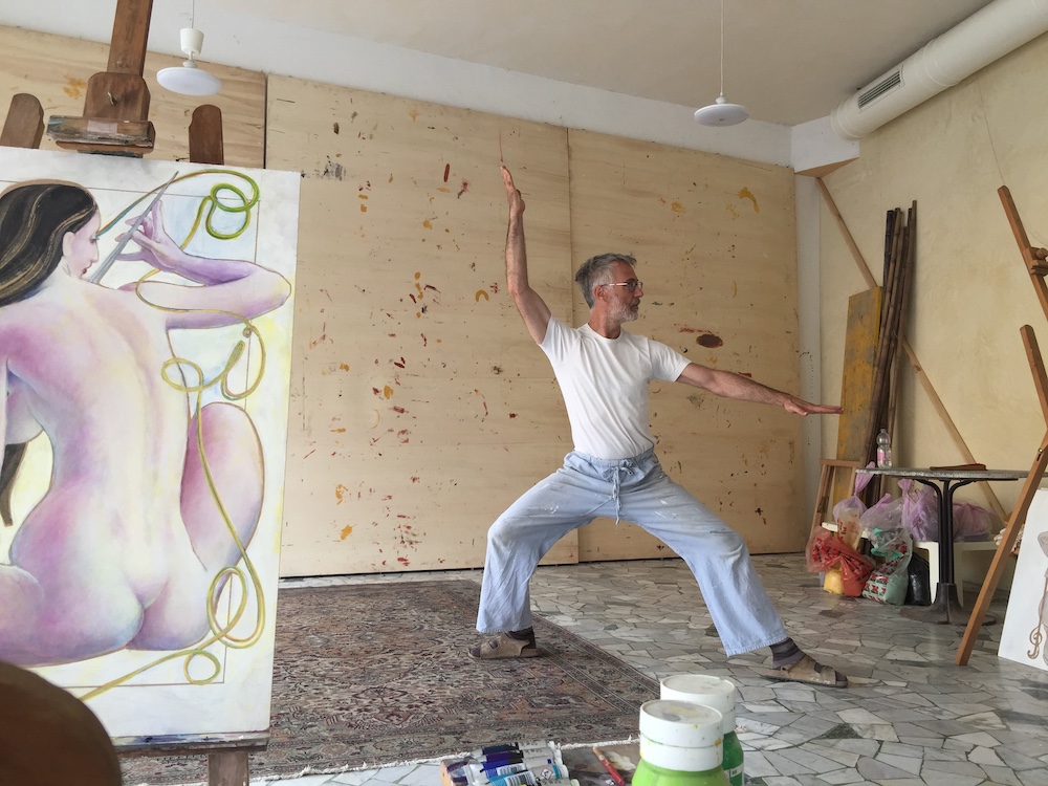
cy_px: 393
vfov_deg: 48.2
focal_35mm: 29
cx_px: 524
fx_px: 878
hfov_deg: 61.7
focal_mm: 4.15
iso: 40
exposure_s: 1/33
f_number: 2.2
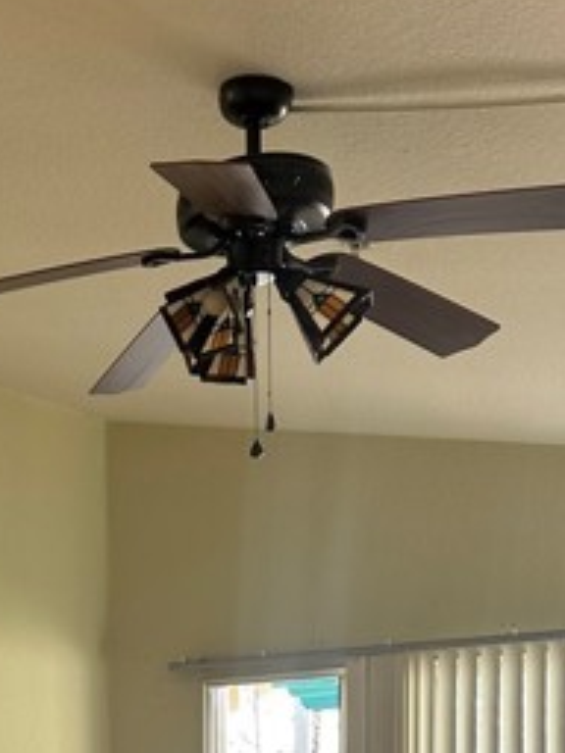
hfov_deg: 22.7
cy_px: 906
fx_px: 1306
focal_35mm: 60
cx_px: -91
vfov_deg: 28.1
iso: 100
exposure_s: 1/121
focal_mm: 6.86
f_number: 1.78
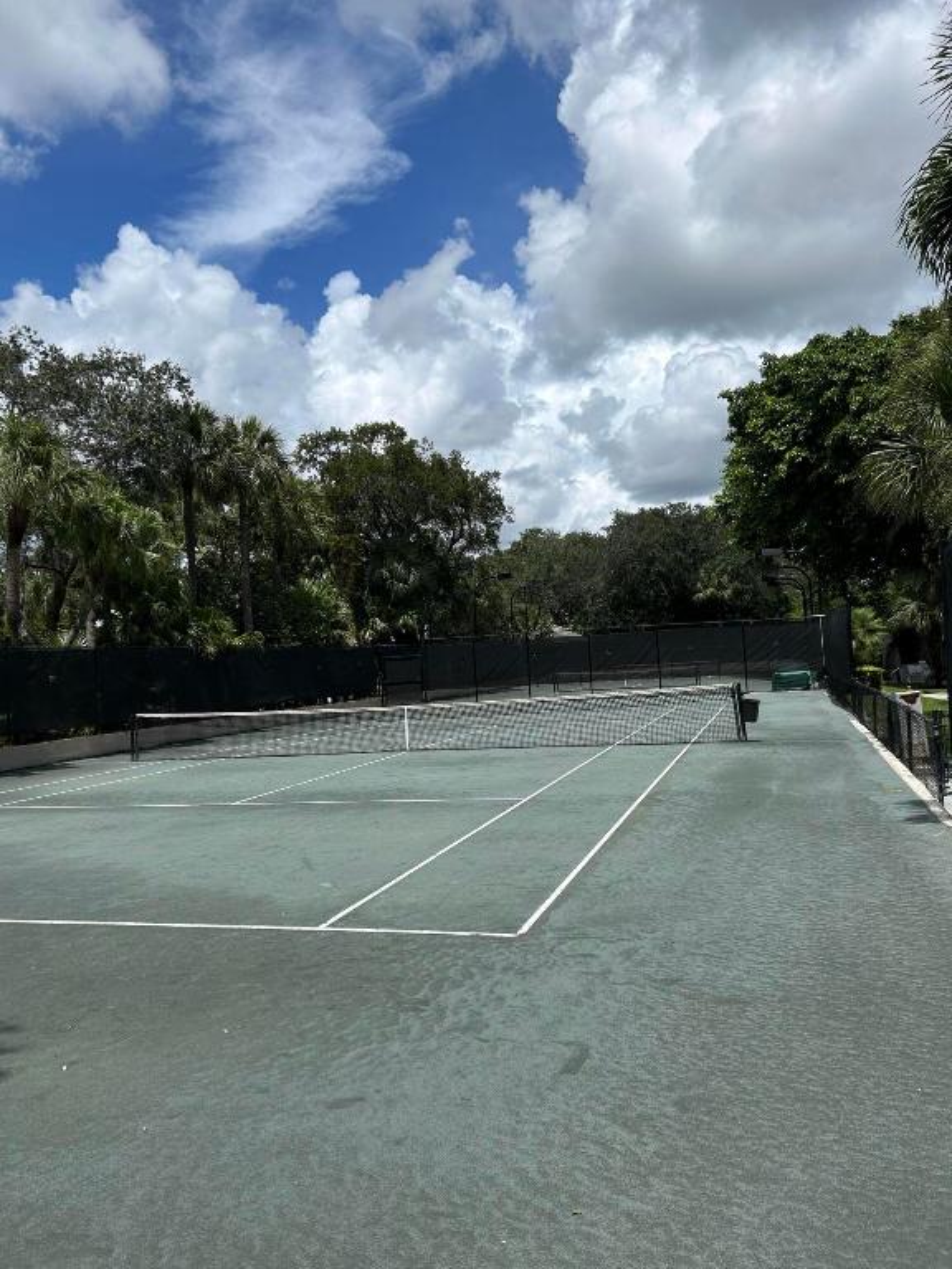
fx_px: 953
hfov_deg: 53.1
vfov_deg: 67.3
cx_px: 476
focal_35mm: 26
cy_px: 634
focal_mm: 5.7
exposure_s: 1/8696
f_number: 1.5
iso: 50
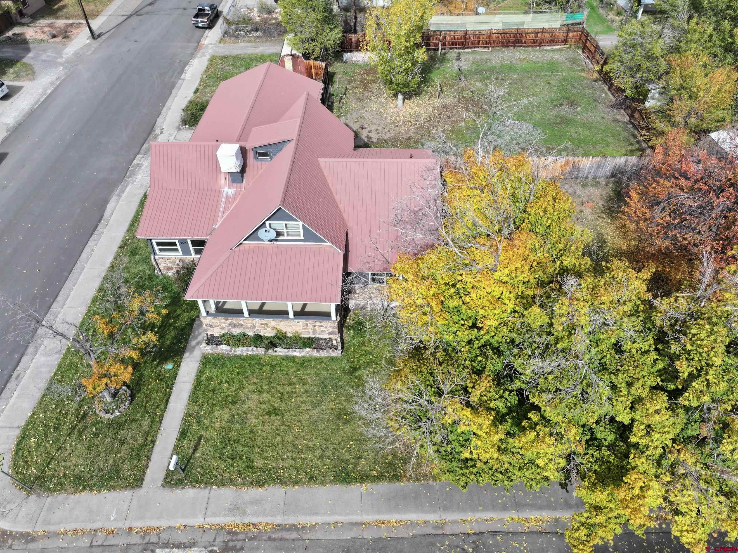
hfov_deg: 71.6
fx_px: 511
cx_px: 369
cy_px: 276
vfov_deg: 56.8
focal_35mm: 24
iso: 110
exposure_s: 1/1000
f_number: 2.8
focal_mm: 12.29
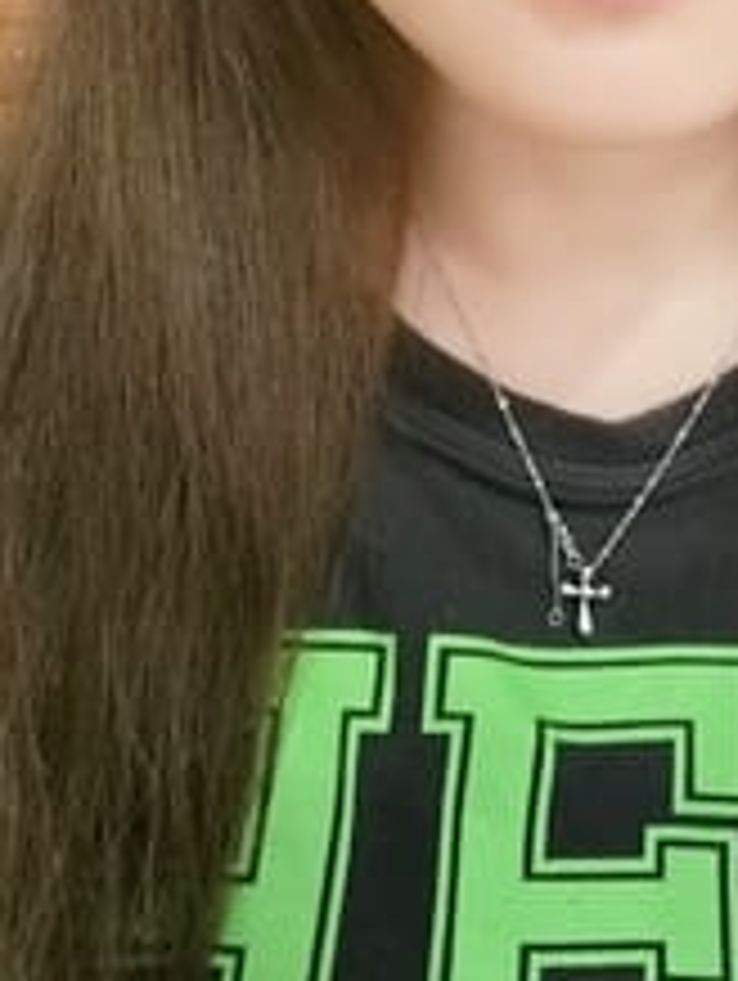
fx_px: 1504
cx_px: 632
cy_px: 27
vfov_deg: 33.4
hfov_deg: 26.8
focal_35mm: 53
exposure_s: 1/25
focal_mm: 4.58
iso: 640
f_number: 2.8
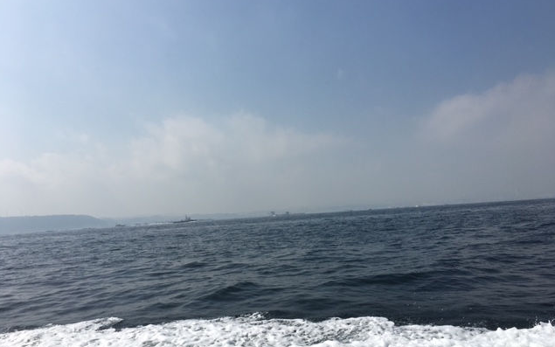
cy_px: 184
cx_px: 276
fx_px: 469
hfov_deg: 61.2
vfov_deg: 40.6
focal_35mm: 31
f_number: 2.2
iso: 25
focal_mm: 4.15
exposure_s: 1/3846
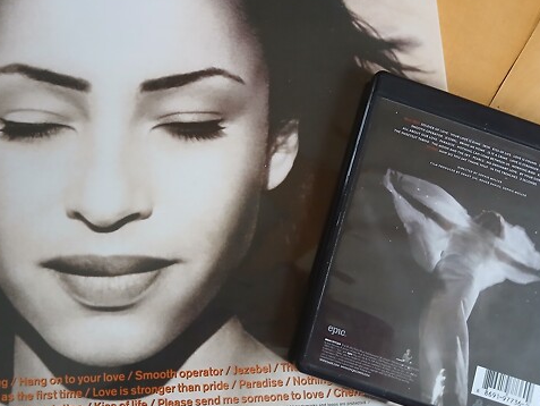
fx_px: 562
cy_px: 159
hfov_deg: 51.2
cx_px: 231
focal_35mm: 36
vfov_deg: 39.5
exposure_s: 1/24
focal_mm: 3.98
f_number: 1.8
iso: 400
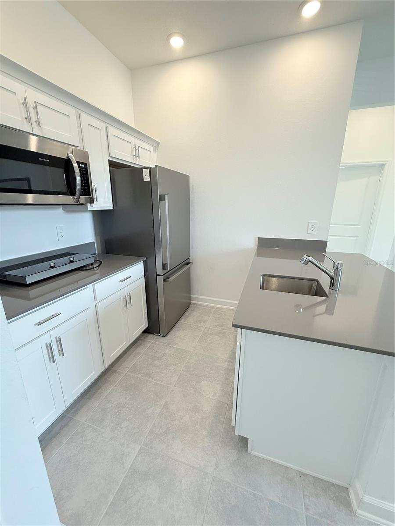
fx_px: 213
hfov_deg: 85.7
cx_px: 198
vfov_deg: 102.1
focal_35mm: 14
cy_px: 263
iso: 200
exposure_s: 1/120
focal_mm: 2.22
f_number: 2.2
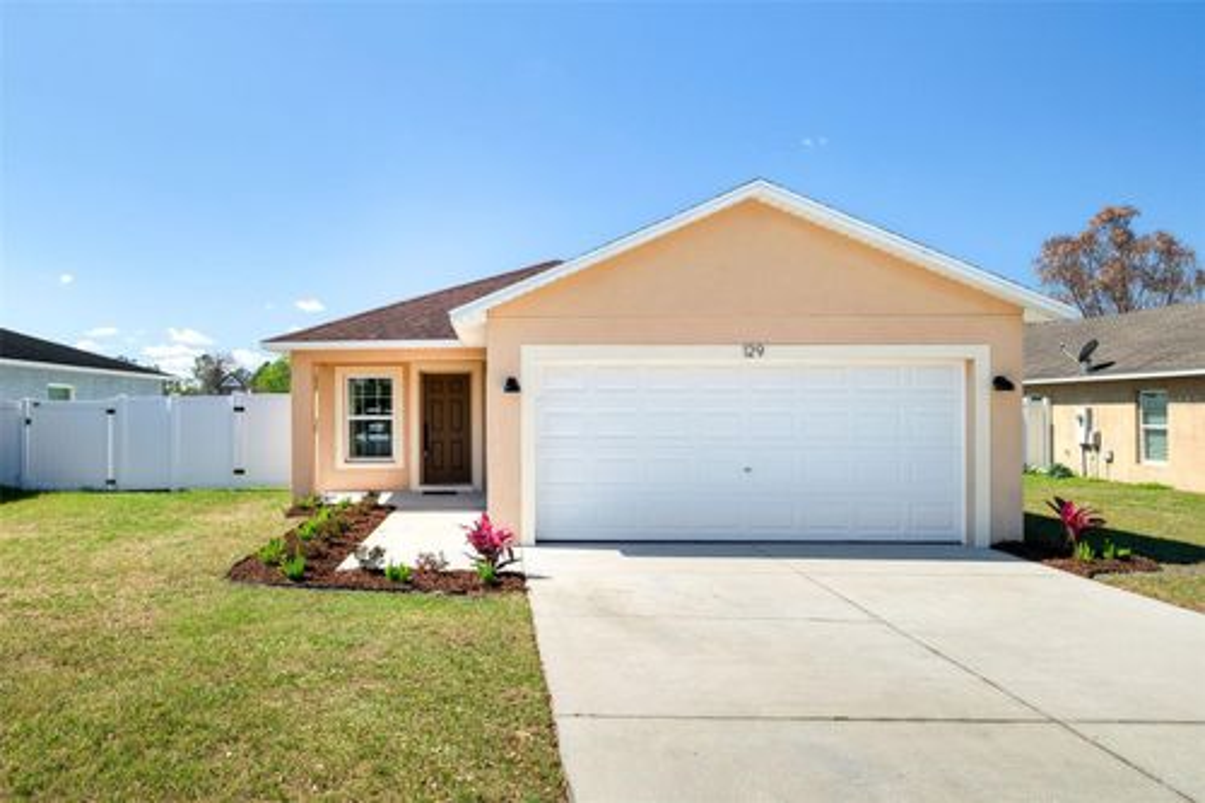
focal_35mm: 21
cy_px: 402
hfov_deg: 81.2
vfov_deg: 59.5
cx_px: 602
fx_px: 703
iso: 125
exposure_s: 1/800
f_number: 5.6
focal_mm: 13.8
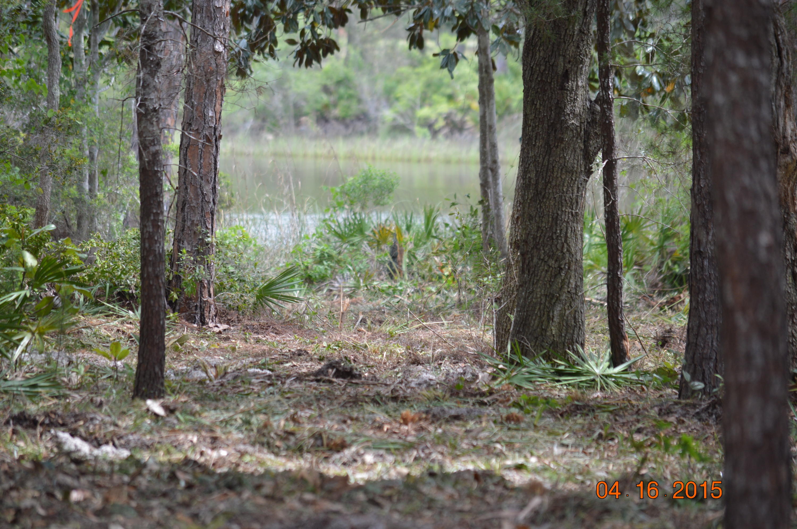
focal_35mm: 360
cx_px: 398
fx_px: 7962
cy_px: 264
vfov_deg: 3.8
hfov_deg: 5.7
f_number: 5.3
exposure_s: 1/400
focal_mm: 240
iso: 400
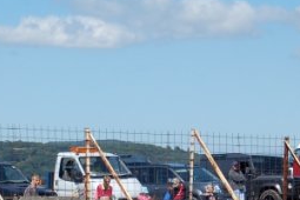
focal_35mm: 207
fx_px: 1727
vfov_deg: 6.6
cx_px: 79
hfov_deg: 9.9
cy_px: 242
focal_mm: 55
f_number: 5.3
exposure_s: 1/1000
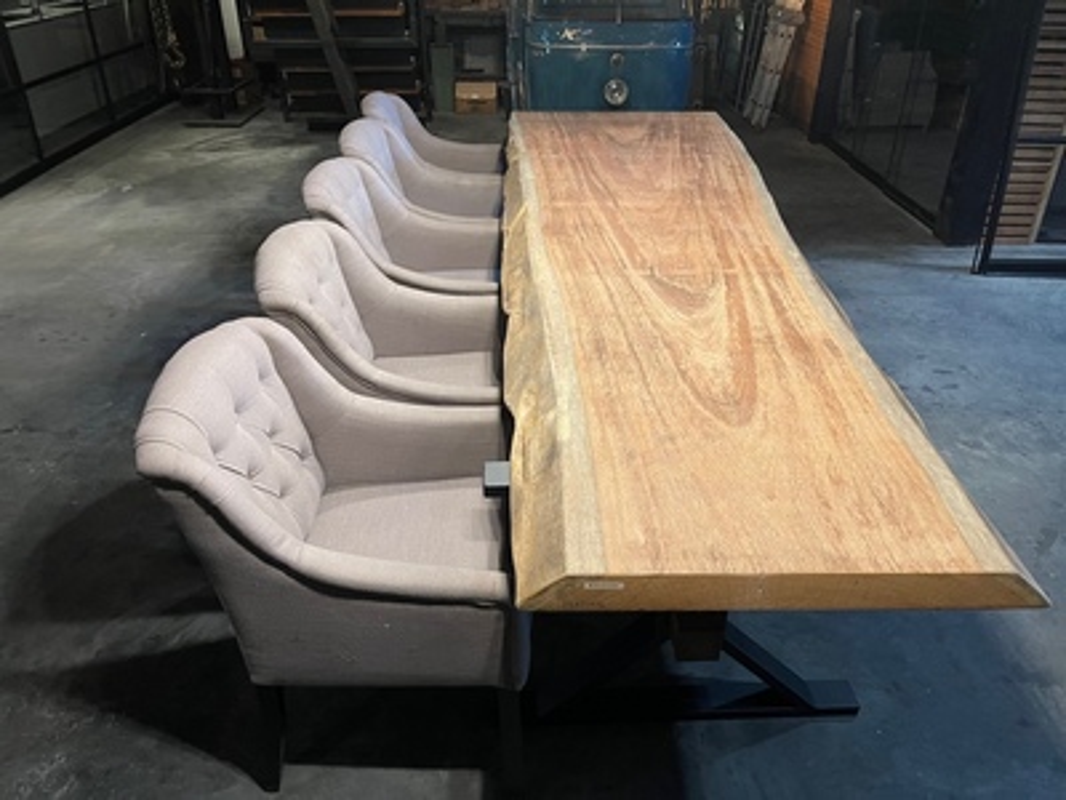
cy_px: 400
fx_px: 801
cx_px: 533
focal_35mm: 26
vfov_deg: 53.1
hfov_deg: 67.3
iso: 500
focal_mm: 5.1
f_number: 1.6
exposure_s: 1/50
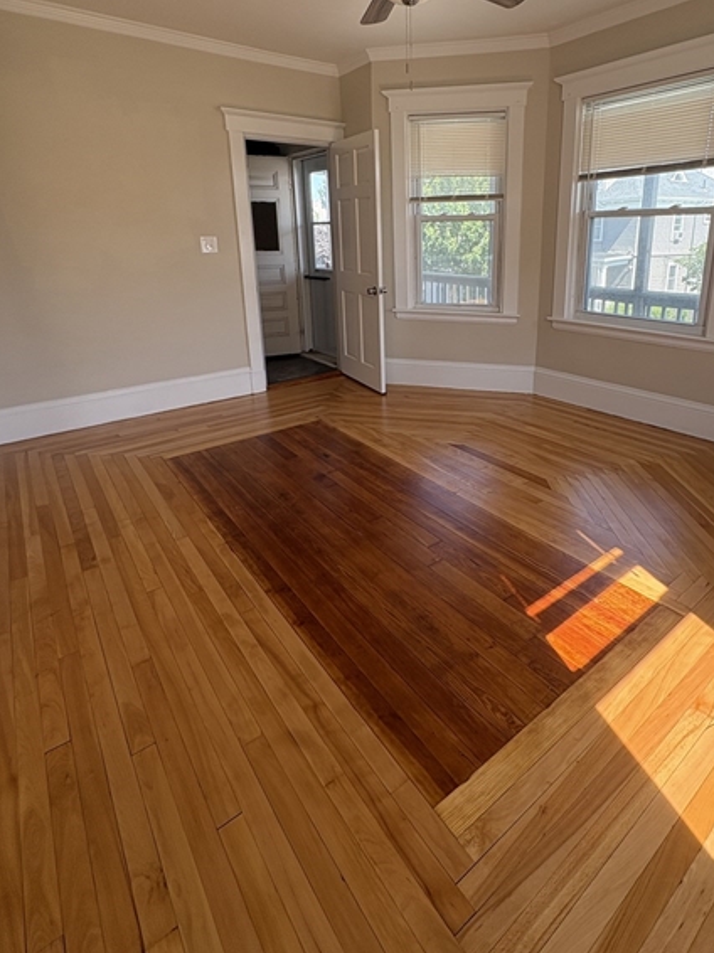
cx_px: 416
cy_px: 374
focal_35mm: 19
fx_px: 523
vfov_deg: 83.5
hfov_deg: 68.2
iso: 100
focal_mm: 2.22
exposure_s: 1/136
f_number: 2.2
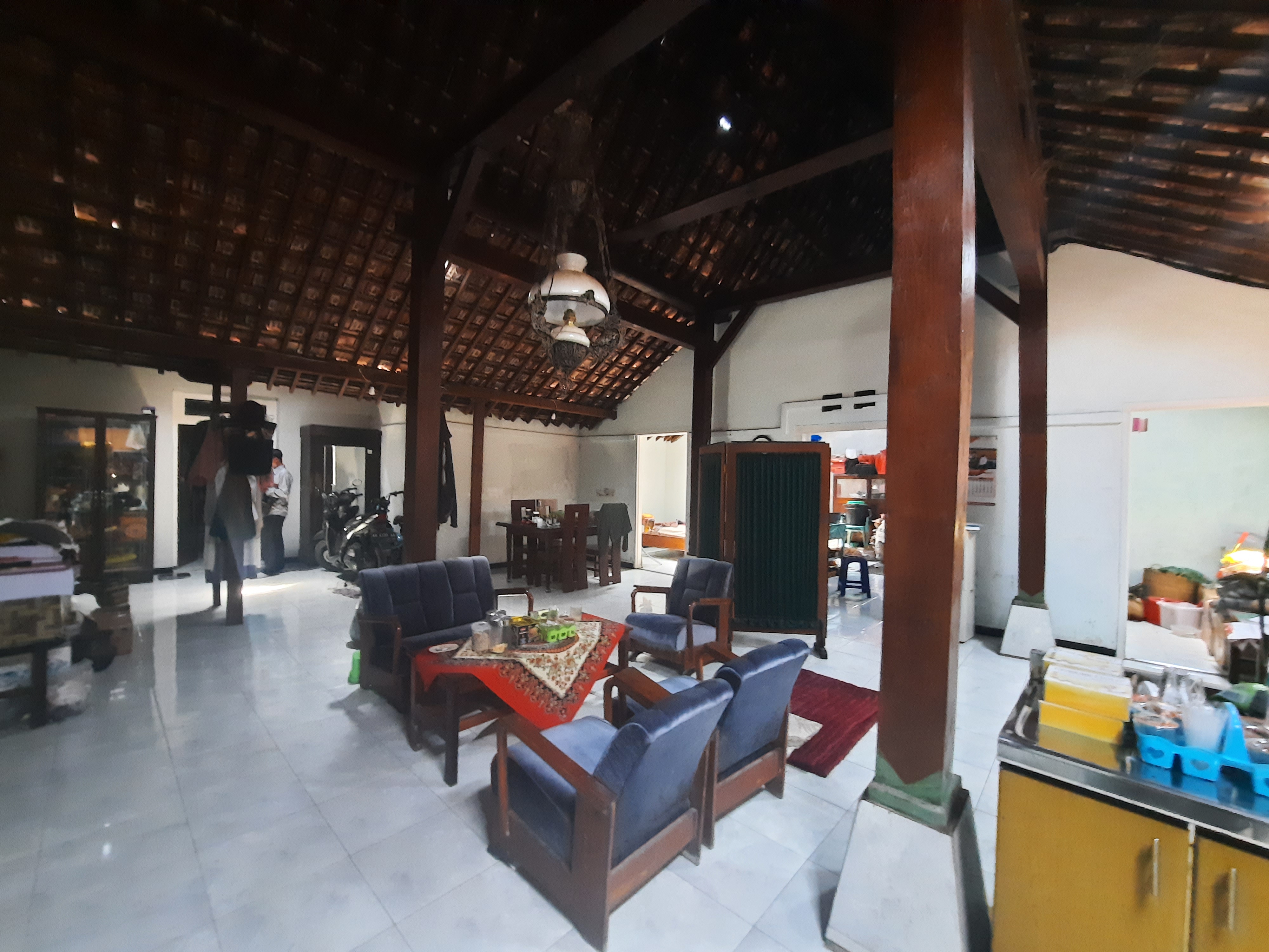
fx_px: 477
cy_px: 476
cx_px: 634
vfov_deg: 89.9
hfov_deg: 106.2
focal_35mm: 13
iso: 500
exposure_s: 1/20
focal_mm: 1.74
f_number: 2.2
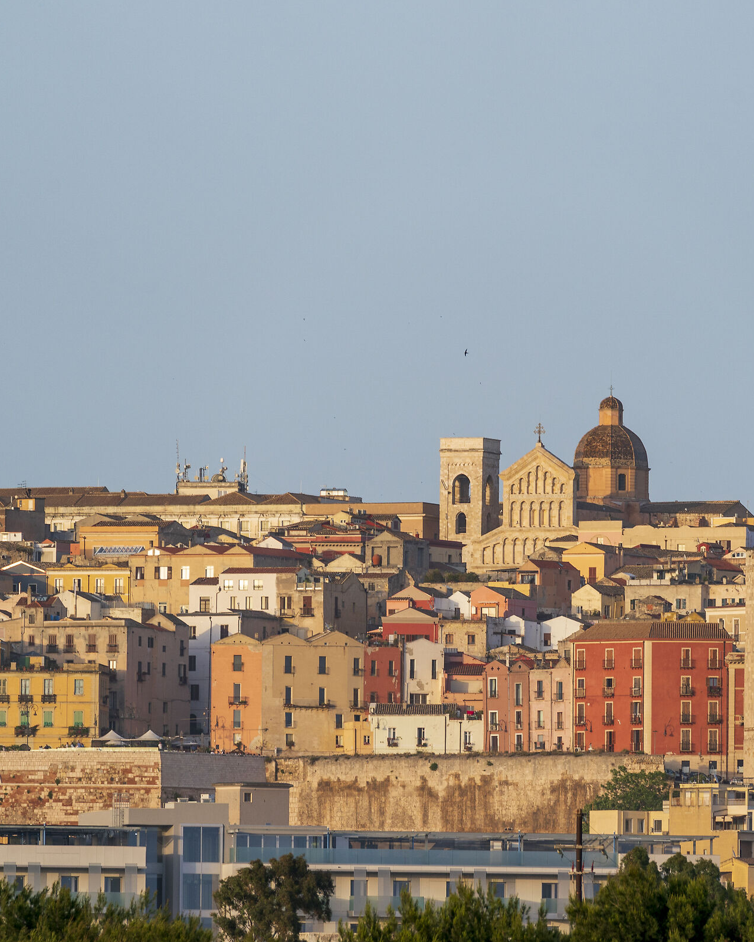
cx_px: 506
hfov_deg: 2.7
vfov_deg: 3.4
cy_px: 471
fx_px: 15729
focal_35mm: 564
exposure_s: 1/400
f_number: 8
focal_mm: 400
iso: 400
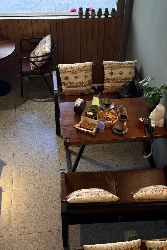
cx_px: 93
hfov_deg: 25.5
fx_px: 369
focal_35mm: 53
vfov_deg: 37.5
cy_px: 129
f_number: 1.78
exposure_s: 1/239
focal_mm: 6.76
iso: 160
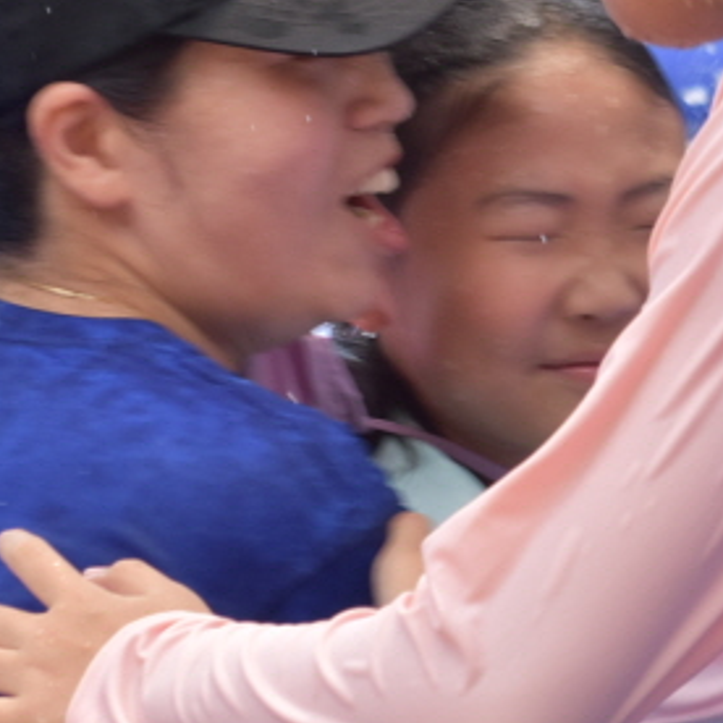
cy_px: 396
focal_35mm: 370
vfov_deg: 4.7
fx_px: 8743
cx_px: 448
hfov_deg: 4.7
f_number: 7.1
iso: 400
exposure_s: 1/200
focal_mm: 80
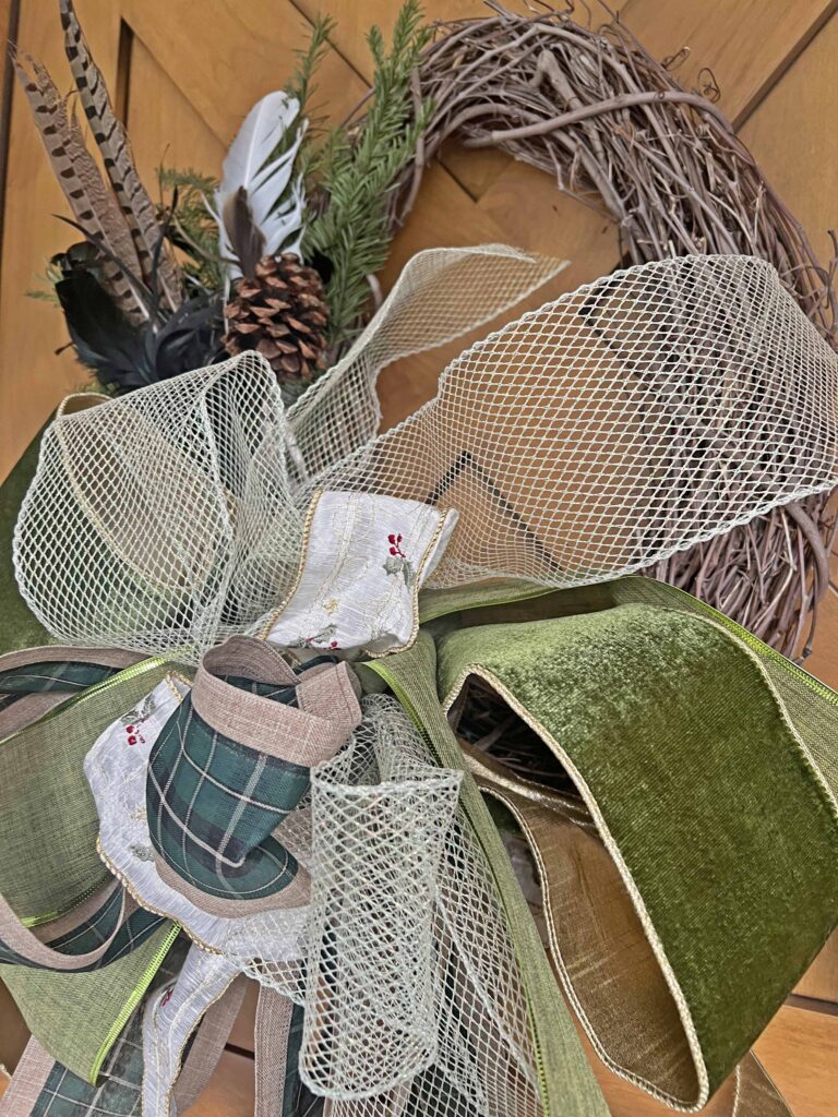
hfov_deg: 53.1
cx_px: 419
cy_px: 558
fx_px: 839
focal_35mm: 26
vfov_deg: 67.3
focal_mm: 5.7
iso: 125
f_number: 1.5
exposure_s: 1/70
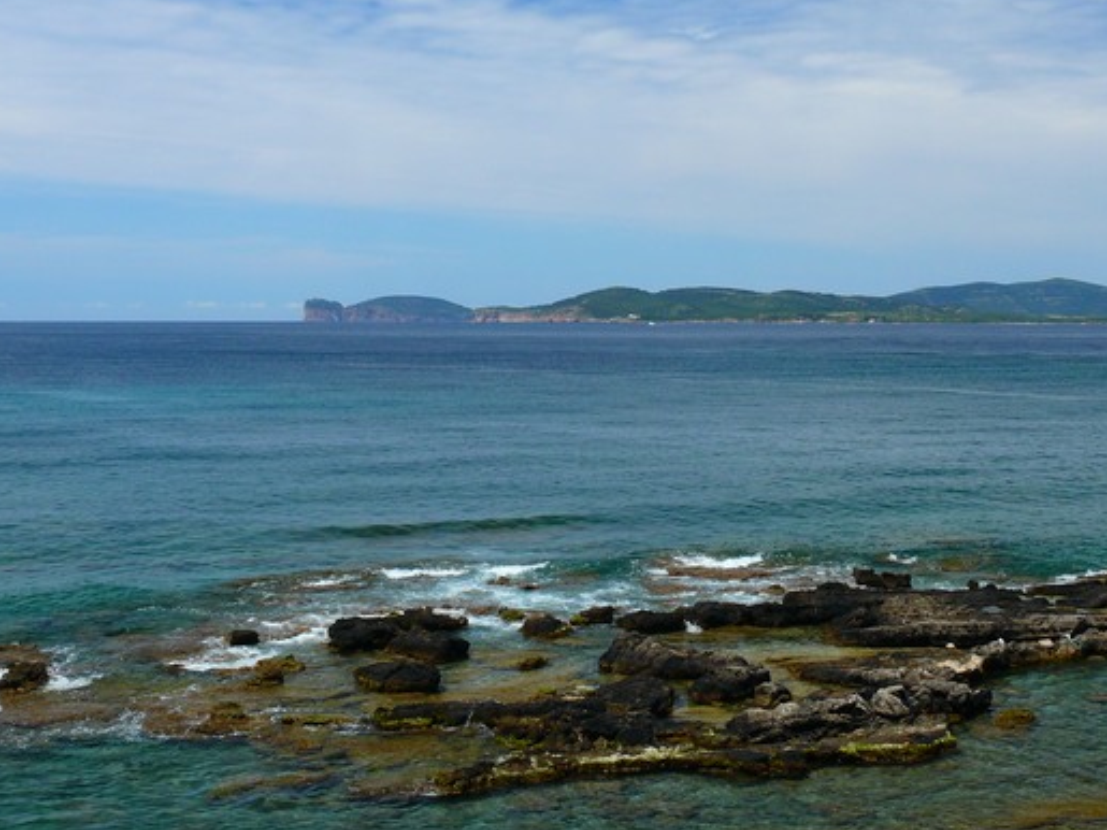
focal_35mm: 51
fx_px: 1631
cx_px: 684
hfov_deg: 37.3
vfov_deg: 28.5
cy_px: 320
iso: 100
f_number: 5.6
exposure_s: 1/250
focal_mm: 7.4
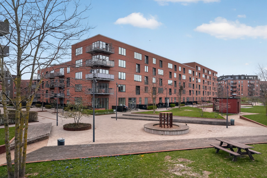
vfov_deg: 59.5
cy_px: 89
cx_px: 134
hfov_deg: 81.2
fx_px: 156
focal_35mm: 21
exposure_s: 1/1600
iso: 400
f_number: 8
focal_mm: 21
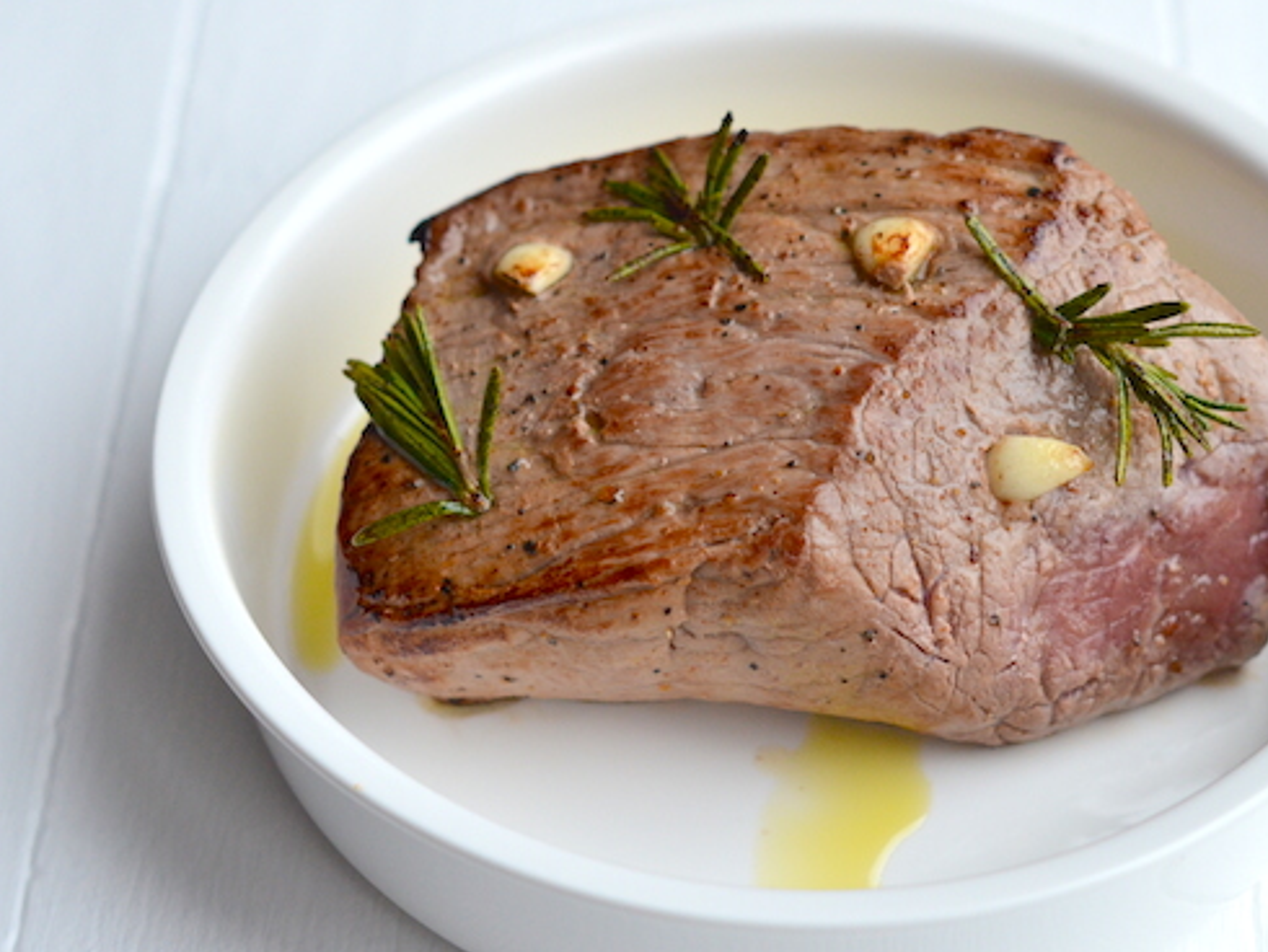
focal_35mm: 94
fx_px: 3445
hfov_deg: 20.8
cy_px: 429
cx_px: 800
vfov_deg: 15.7
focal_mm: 50
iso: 1000
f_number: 2.8
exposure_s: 1/640
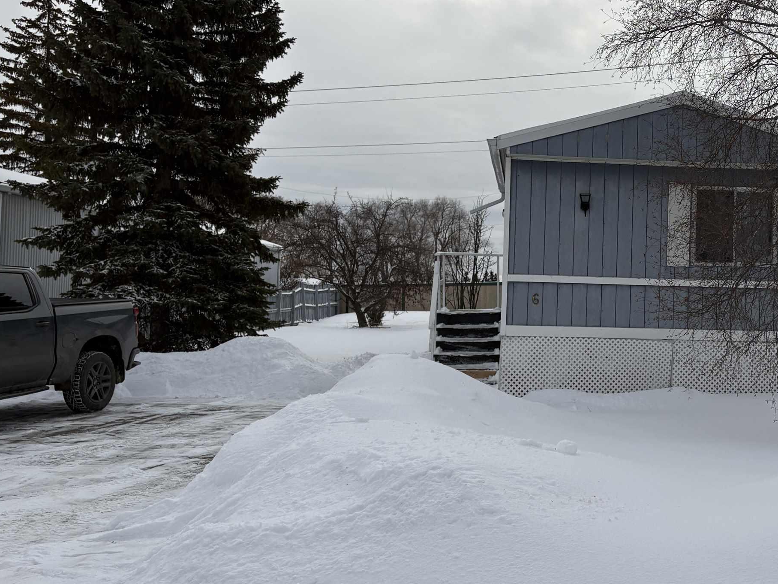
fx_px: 989
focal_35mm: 44
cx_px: 626
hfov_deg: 41.1
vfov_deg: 32.8
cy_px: 252
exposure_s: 1/11905
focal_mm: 5.96
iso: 50
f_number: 1.6
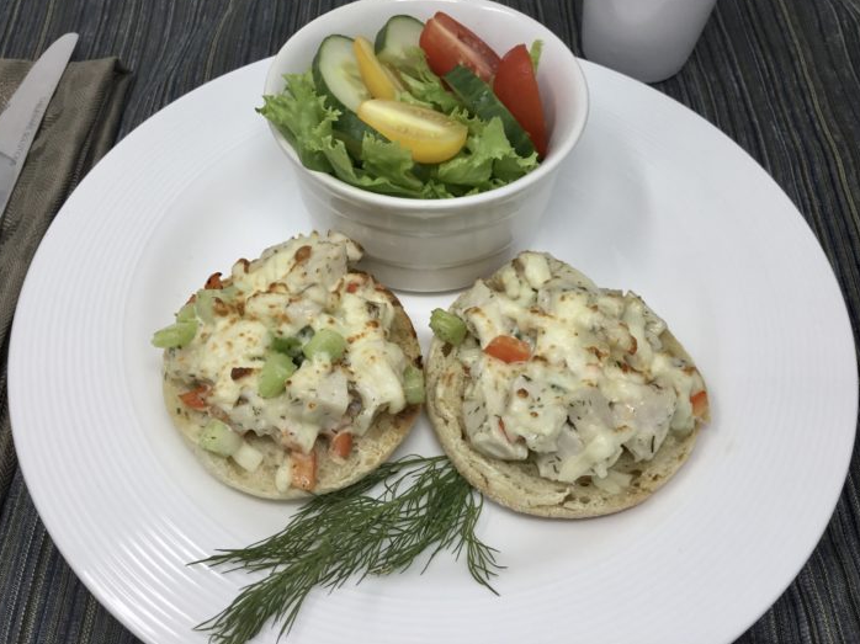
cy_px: 315
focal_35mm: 32
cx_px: 430
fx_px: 795
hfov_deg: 56.8
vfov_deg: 44.1
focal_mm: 3.3
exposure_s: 1/120
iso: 32
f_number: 2.4
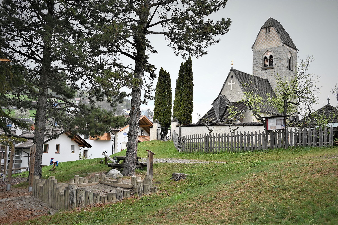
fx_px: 357
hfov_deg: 50.7
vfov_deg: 35.0
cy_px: 112
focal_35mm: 38
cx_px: 169
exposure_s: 1/40
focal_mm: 38
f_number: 8
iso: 110
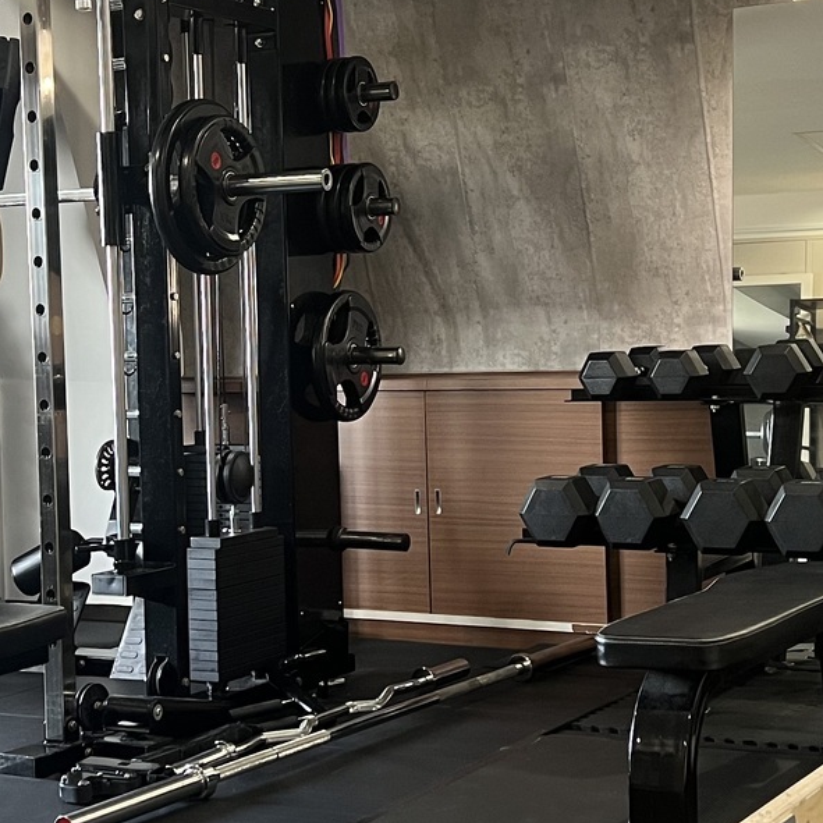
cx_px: 338
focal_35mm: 70
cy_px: 409
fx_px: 1883
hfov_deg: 24.6
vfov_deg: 24.7
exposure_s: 1/60
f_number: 1.5
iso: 200
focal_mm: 5.7
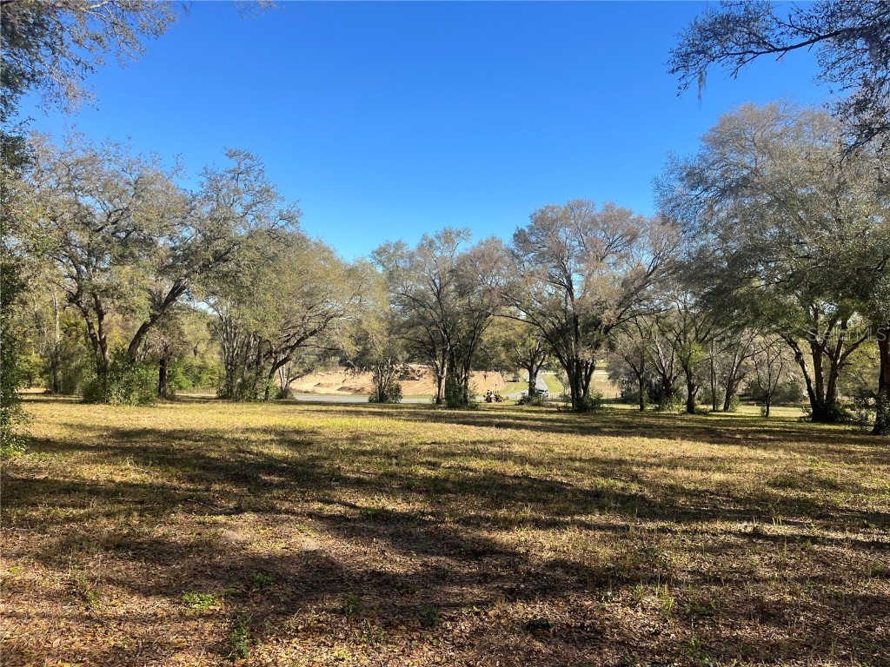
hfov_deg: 67.3
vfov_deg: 53.1
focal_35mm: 26
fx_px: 668
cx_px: 445
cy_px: 334
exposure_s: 1/1832
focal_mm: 5.1
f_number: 1.6
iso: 50
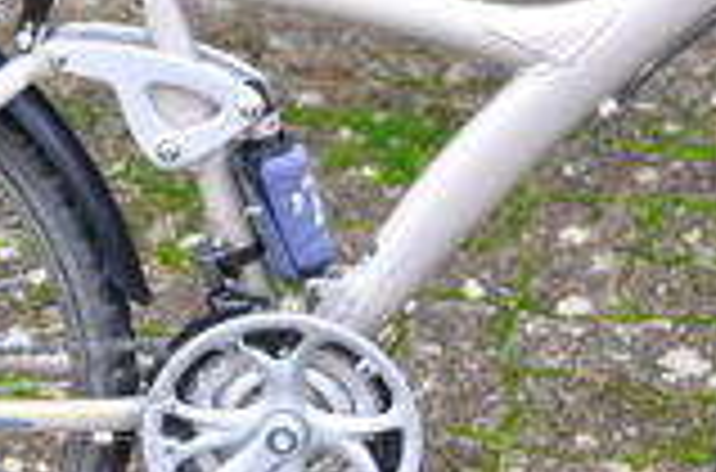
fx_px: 2161
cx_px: 374
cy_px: 164
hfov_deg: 18.8
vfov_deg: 12.5
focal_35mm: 109
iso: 320
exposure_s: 1/25
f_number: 4
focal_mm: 24
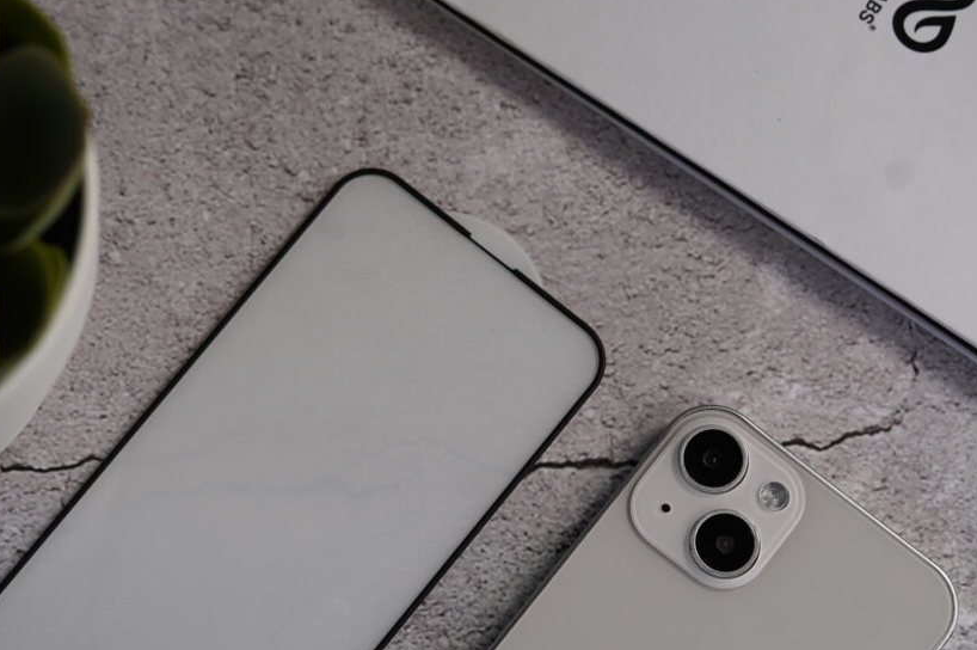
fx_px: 3579
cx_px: 399
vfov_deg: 10.4
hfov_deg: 15.5
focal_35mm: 132
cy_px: 394
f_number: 4
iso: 250
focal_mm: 90
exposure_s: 1/160
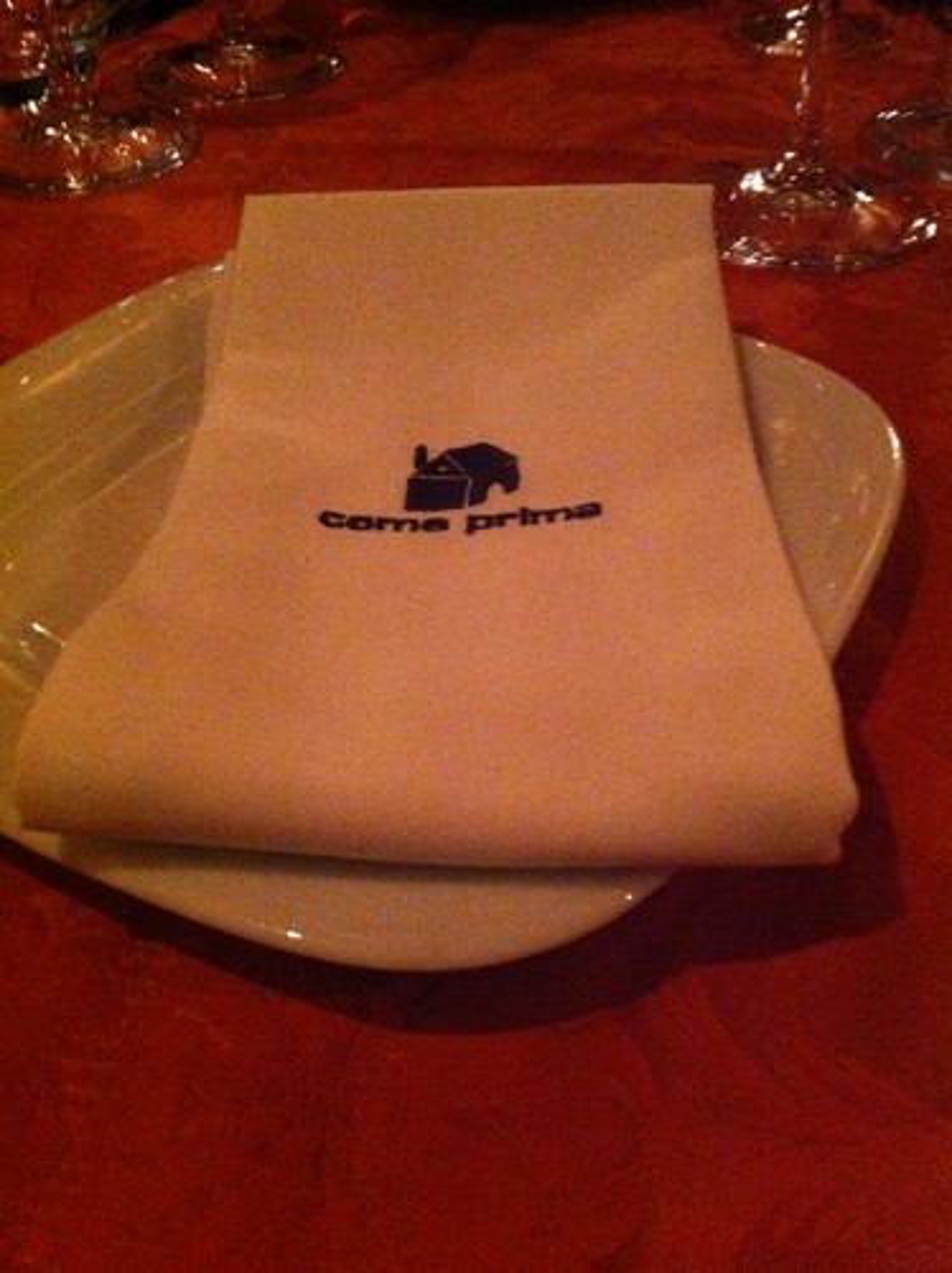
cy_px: 636
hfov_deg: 40.6
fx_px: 1286
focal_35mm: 35
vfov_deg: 52.7
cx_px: 476
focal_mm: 3.85
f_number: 2.8
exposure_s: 1/15
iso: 1000
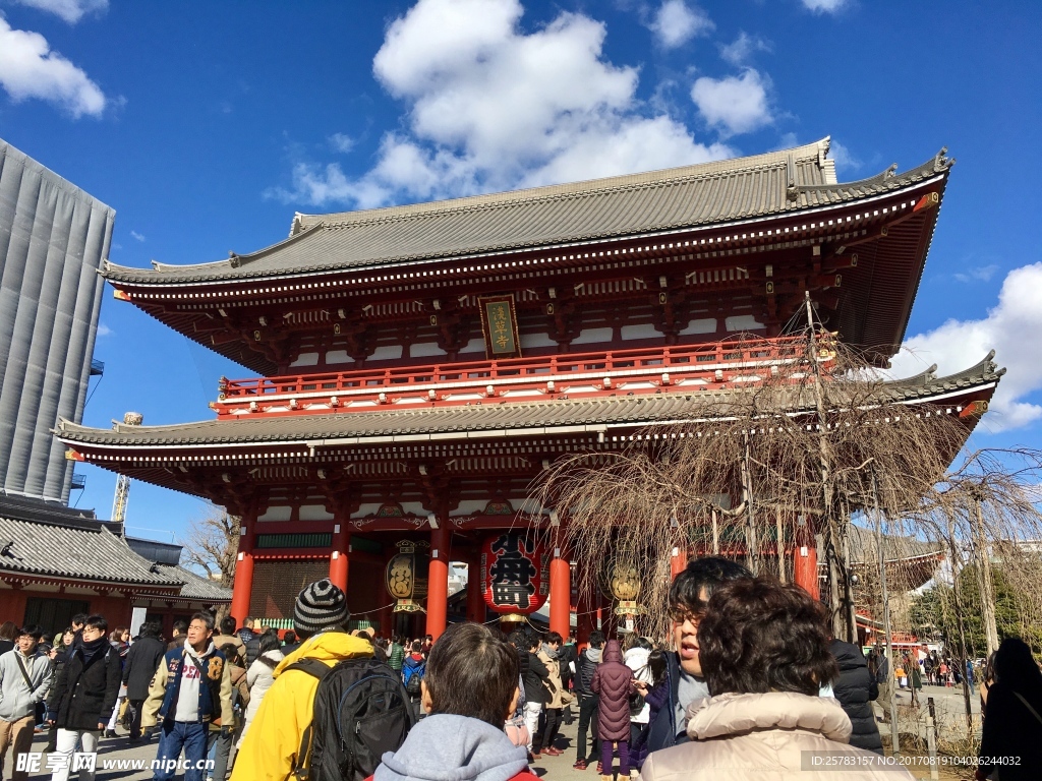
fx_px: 873
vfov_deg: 48.2
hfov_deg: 61.7
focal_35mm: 29
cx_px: 521
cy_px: 390
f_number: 2.2
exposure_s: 1/2198
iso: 25
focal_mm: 4.15
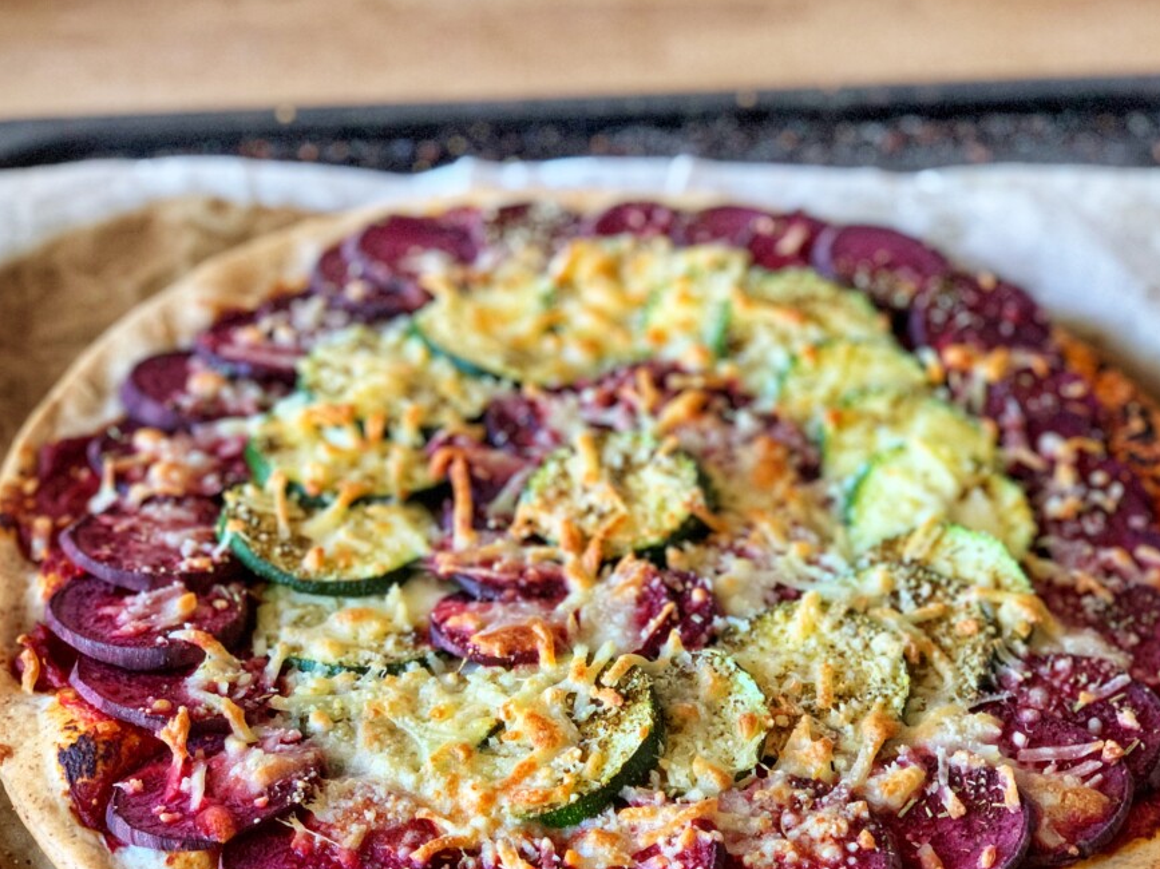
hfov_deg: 27.0
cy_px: 590
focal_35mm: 72
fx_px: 2412
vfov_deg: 20.4
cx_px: 664
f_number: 2.4
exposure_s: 1/60
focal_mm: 6
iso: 160
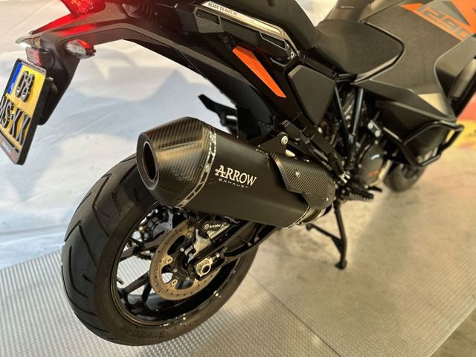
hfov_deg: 71.6
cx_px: 238
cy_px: 178
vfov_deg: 56.8
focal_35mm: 24
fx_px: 330
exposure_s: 1/50
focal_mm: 6.86
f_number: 1.78
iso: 320
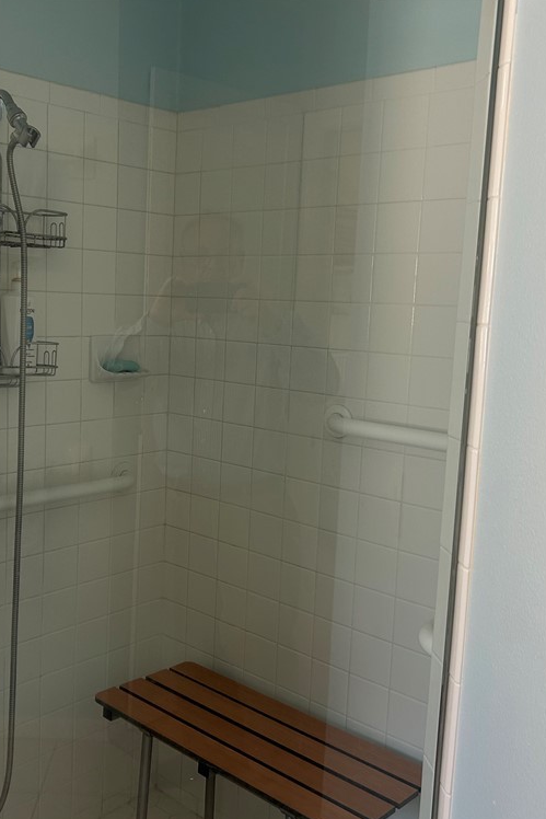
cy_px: 414
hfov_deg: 35.7
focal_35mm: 37
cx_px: 194
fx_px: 841
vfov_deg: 51.9
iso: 100
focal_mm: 5.7
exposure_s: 1/120
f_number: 1.5
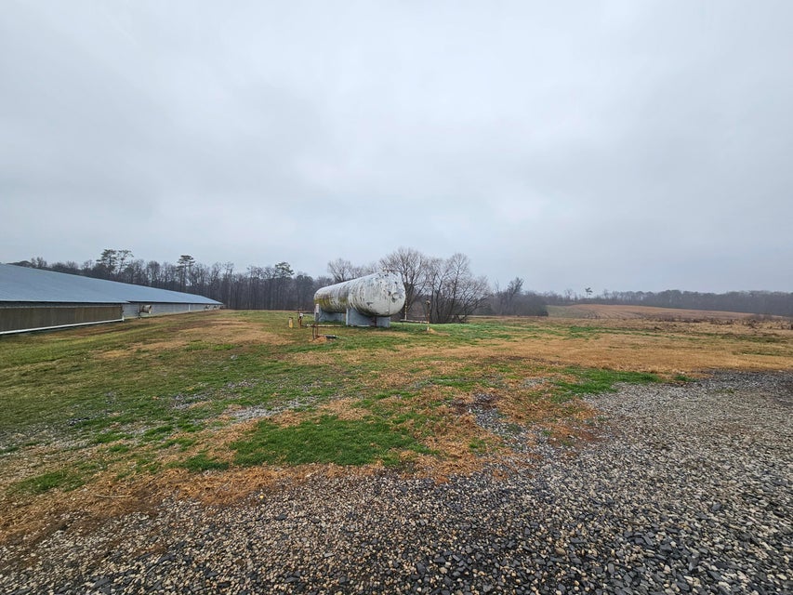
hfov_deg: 106.2
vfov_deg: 89.9
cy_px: 298
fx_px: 298
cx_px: 396
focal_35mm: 13
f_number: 2.2
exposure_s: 1/942
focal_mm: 2.2
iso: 50
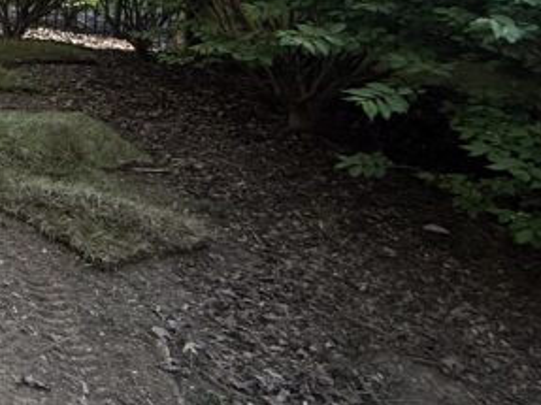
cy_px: -60
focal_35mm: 50
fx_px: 781
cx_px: -362
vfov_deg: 26.4
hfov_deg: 24.3
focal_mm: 2.22
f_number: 2.2
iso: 50
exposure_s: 1/164
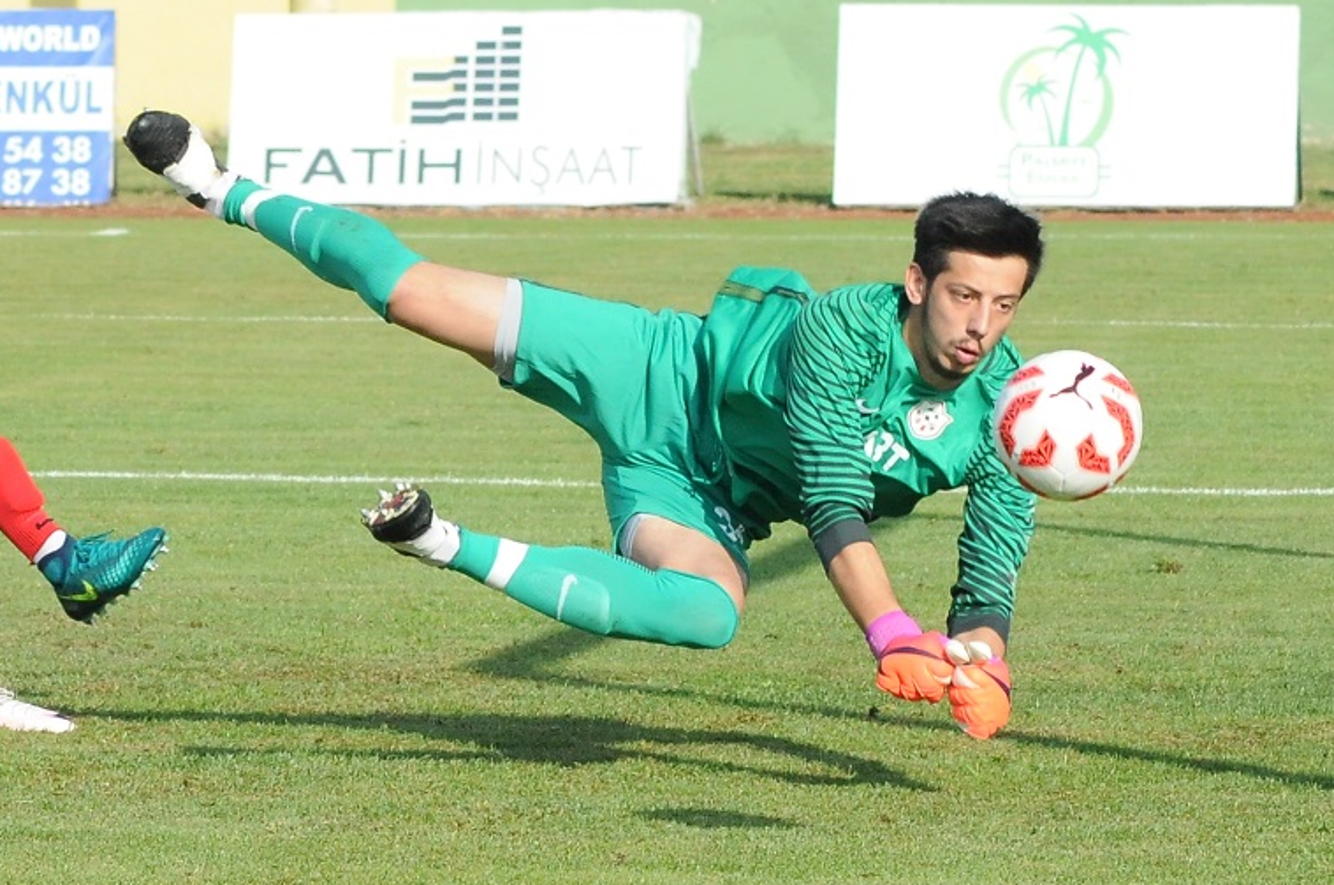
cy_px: 500
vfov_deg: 3.5
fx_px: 14652
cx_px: 164
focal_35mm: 396
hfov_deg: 5.2
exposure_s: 1/1250
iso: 800
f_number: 7.1
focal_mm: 100
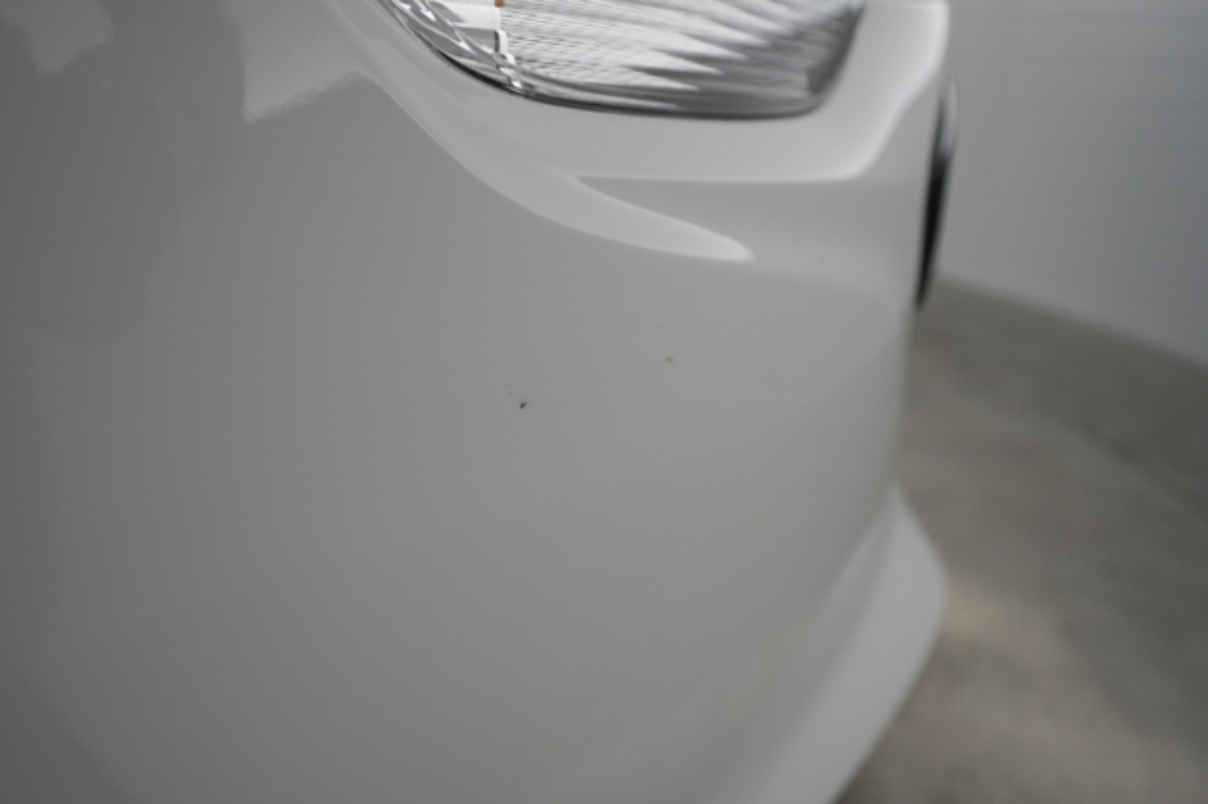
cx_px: 604
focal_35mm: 28
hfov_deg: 65.5
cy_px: 402
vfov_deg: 46.4
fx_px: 939
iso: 1000
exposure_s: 1/100
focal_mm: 28
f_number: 5
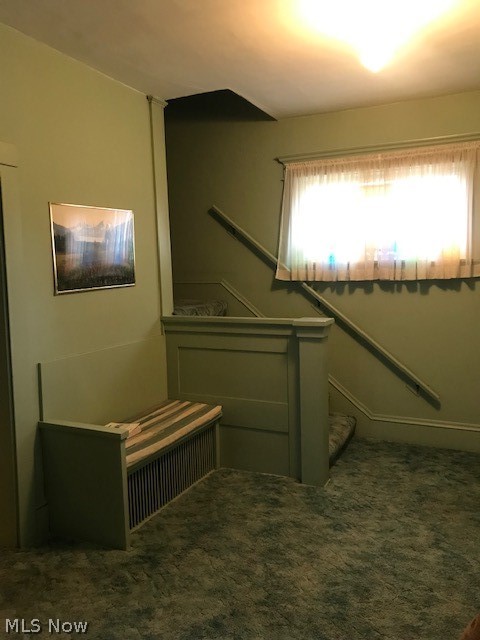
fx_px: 518
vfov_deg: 63.4
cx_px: 240
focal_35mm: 28
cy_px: 320
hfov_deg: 49.7
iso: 100
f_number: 1.8
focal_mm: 3.99
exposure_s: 1/15
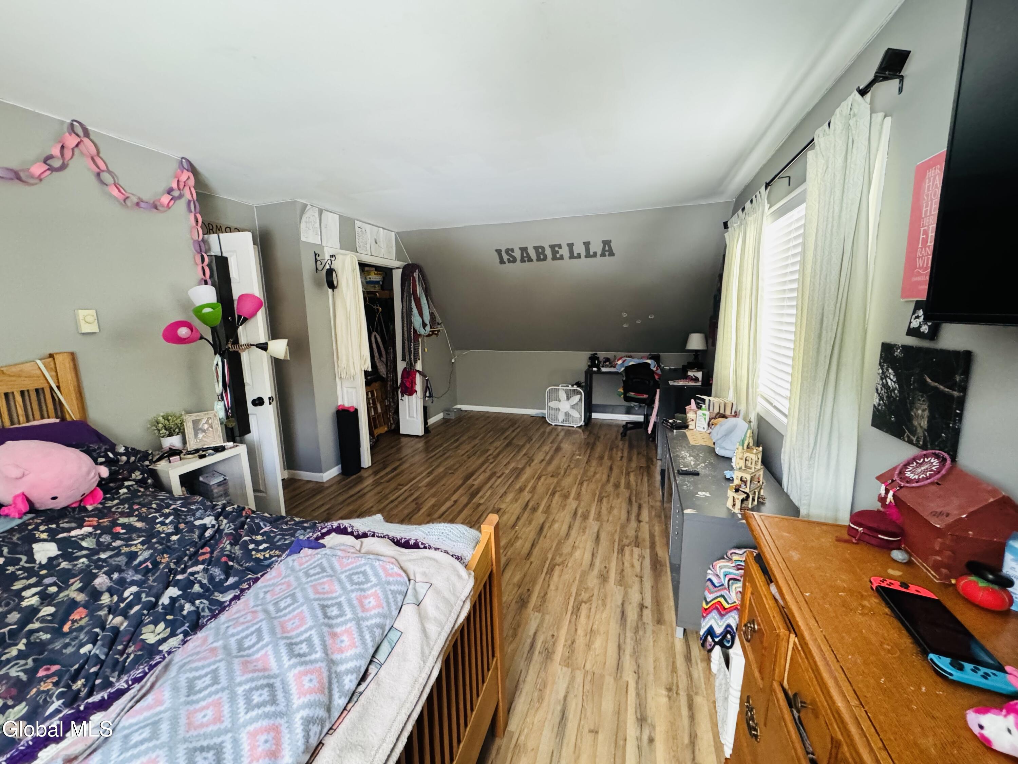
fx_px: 412
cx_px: 509
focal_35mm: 14
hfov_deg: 102.1
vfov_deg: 85.7
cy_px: 382
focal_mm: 2.22
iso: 640
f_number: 2.2
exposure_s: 1/60
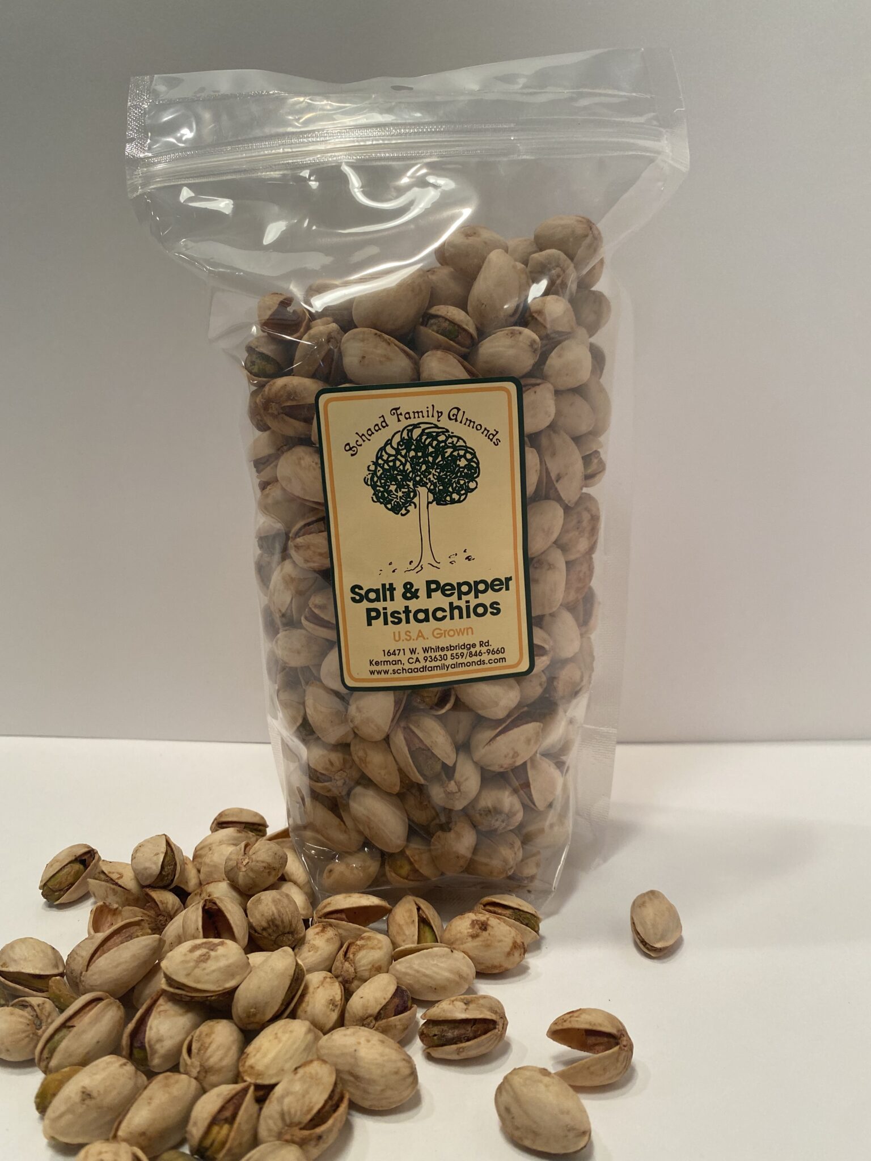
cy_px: 580
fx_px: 872
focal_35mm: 26
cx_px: 436
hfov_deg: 53.1
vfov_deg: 67.3
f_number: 1.8
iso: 125
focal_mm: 4.25
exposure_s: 1/120
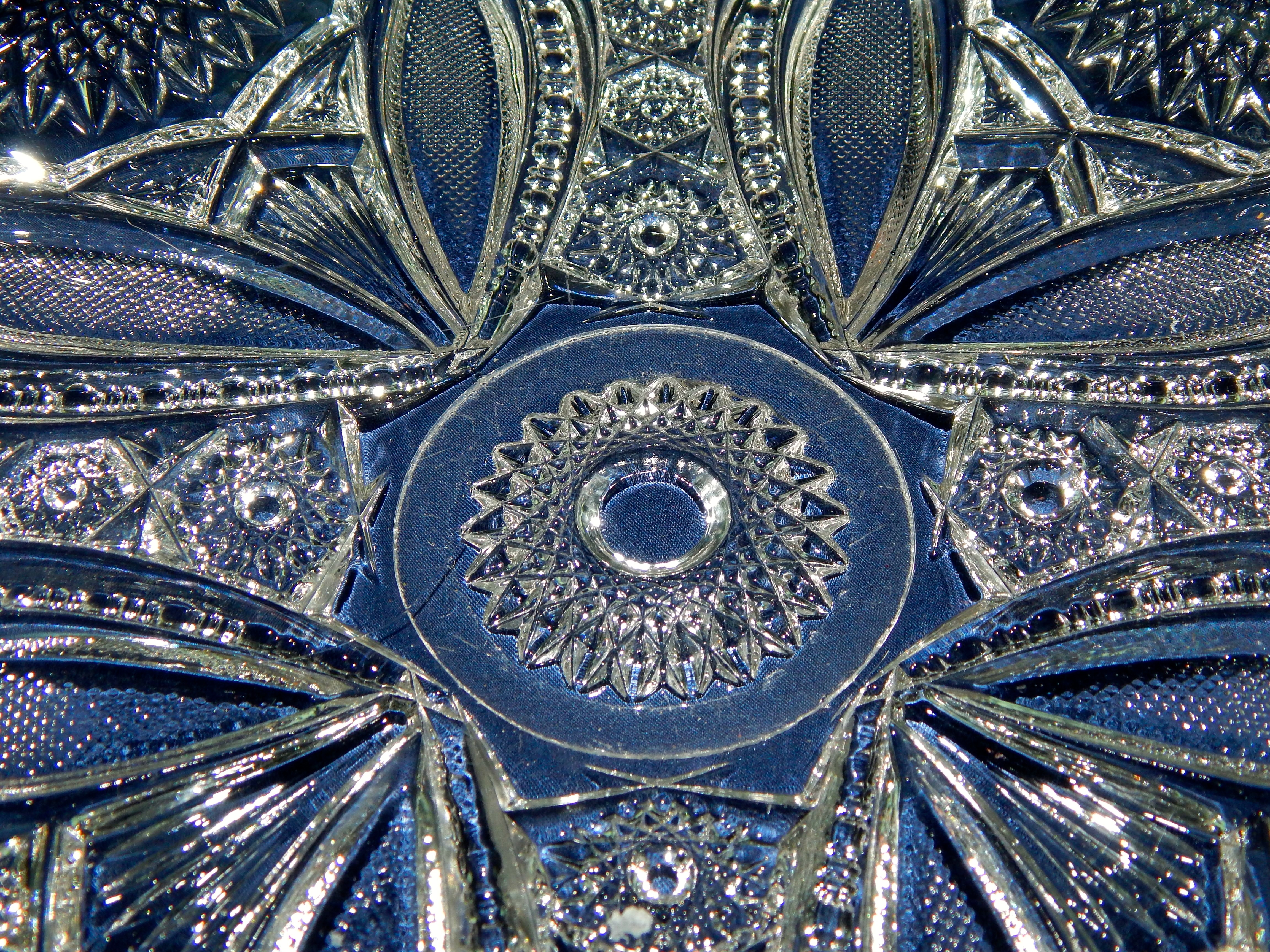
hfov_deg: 49.0
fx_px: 1394
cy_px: 476
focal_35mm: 38
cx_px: 635
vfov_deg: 37.7
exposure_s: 1/30
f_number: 6.9
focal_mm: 6.8
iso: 200
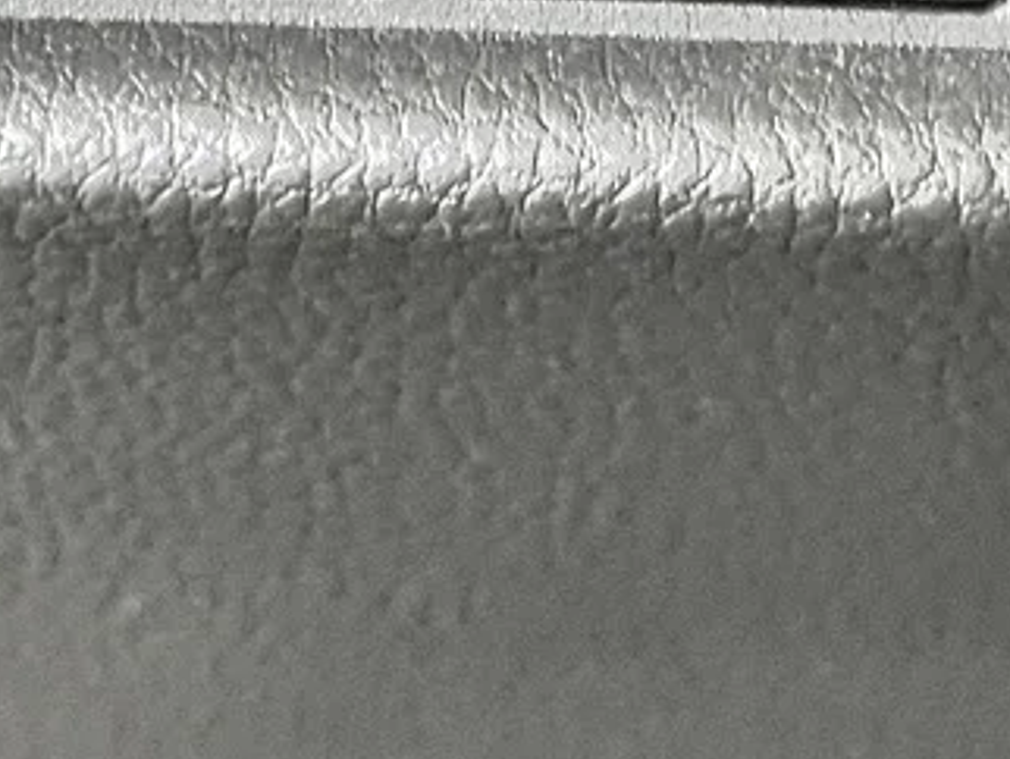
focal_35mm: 129
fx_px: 3767
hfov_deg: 15.2
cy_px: -536
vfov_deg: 10.9
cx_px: 693
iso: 500
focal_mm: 5.1
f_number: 1.6
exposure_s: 1/25
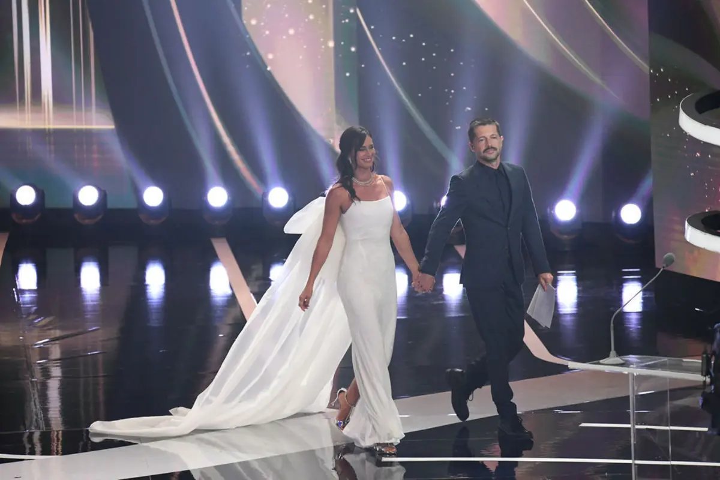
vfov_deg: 4.3
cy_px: 240
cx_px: 360
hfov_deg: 6.4
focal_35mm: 320
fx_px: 6399
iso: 5000
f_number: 5.6
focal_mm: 320
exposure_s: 1/320
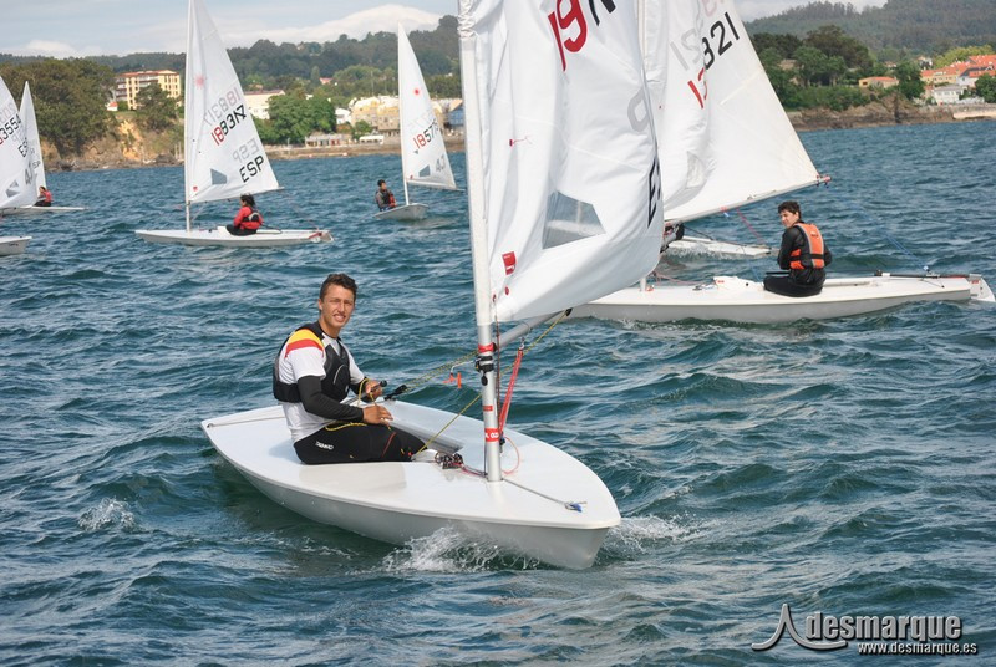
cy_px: 334
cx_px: 498
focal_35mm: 98
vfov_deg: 14.1
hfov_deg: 20.9
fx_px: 2701
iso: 100
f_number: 5.6
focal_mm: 65
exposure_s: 1/500
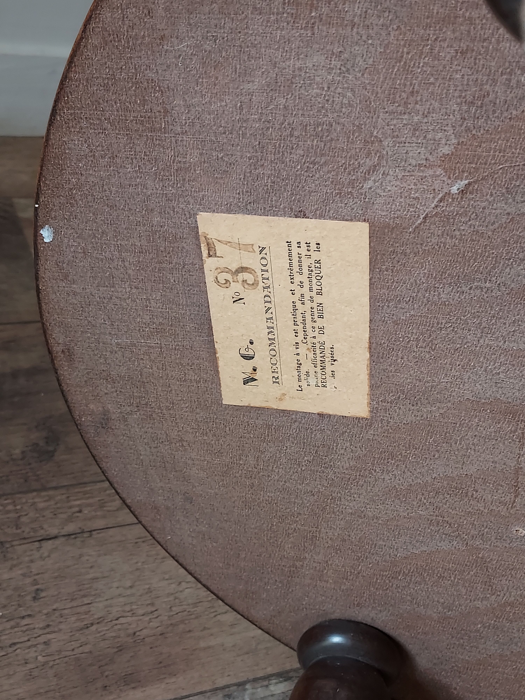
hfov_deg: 56.8
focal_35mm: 24
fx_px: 485
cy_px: 350
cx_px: 262
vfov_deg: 71.6
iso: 250
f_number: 1.8
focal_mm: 4.6
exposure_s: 1/50
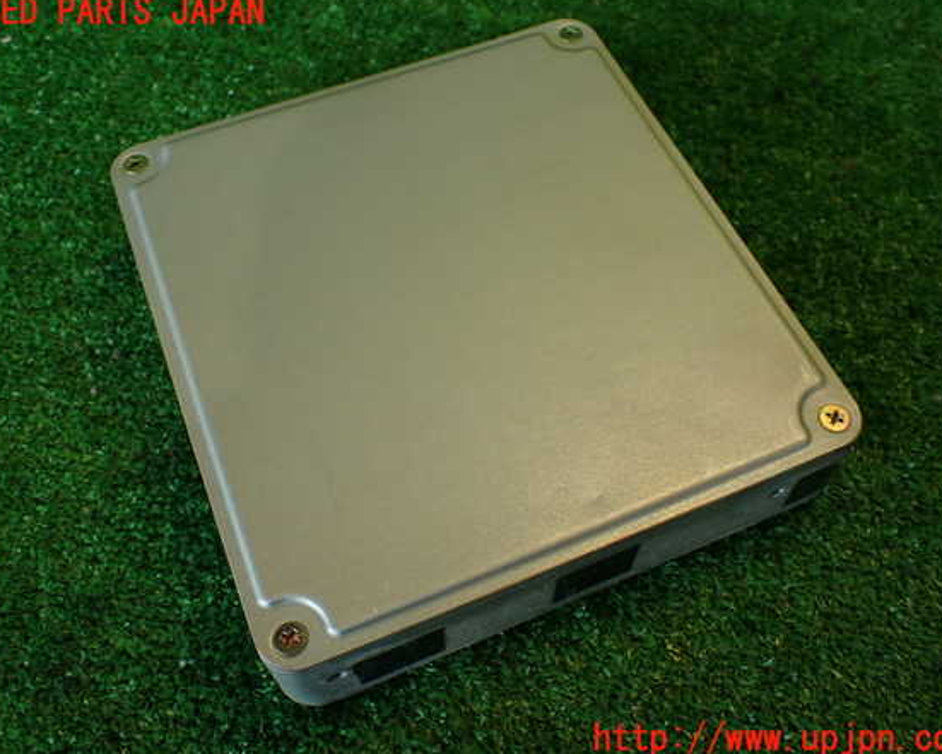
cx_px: 467
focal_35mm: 34
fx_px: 948
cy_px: 376
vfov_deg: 43.4
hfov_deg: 52.8
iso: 160
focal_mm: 5.79
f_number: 2.4
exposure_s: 1/60
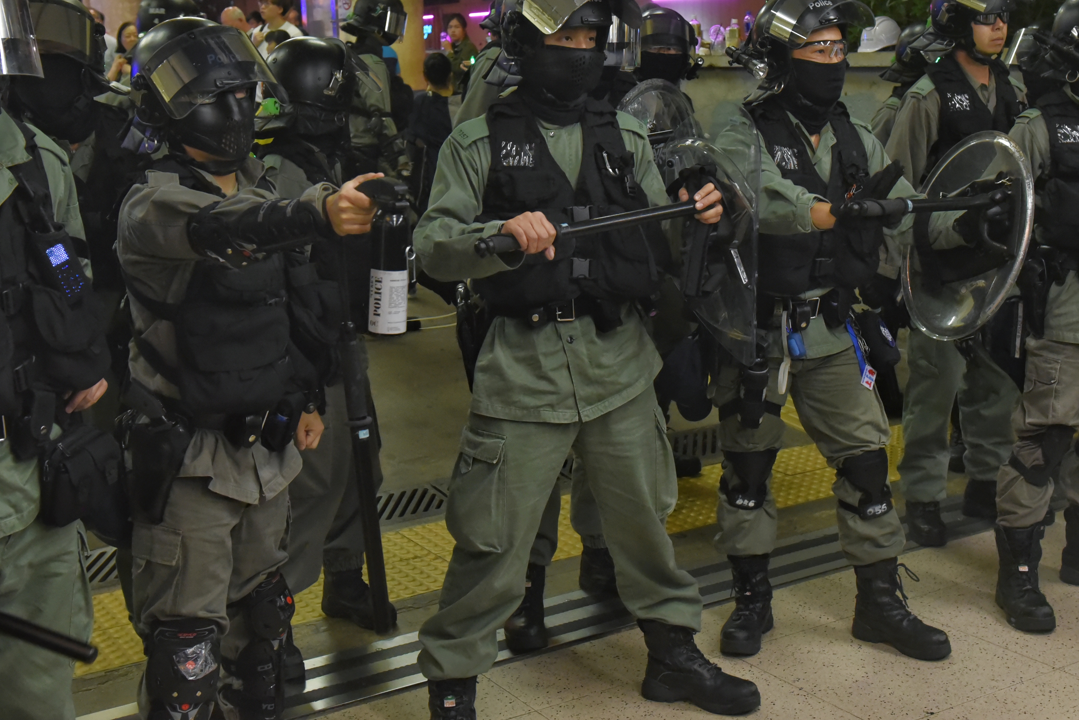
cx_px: 601
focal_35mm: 49
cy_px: 275
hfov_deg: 40.3
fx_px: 1469
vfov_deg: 27.5
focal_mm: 34
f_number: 4.5
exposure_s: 1/100
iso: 5000
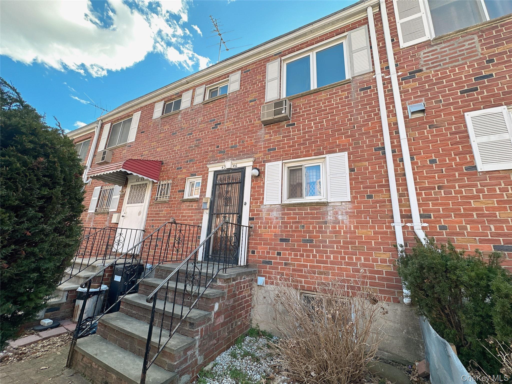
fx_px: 207
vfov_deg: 85.7
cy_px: 192
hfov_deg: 102.1
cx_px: 256
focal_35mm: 14
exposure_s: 1/298
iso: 40
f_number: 2.2
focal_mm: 2.22
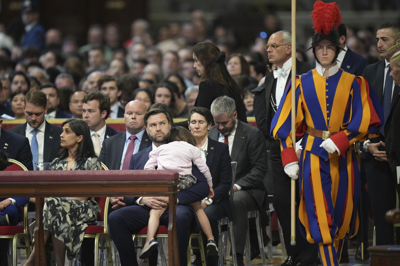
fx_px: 4444
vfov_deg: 3.4
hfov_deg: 5.2
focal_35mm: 400
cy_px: 133
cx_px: 200
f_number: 2.8
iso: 3200
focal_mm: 400
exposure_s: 1/400
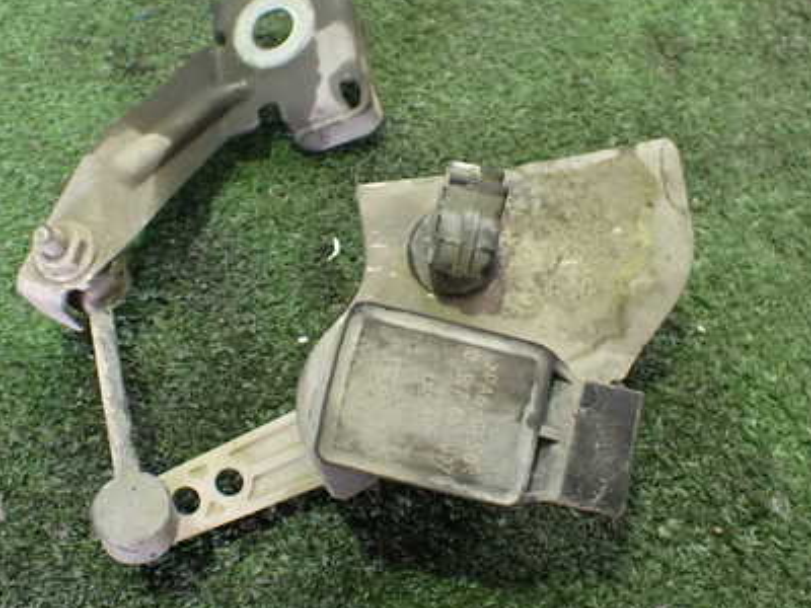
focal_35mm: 45
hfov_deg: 42.1
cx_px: 377
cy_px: 282
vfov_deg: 32.2
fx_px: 1054
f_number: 2.3
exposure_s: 1/40
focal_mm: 5.4
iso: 800
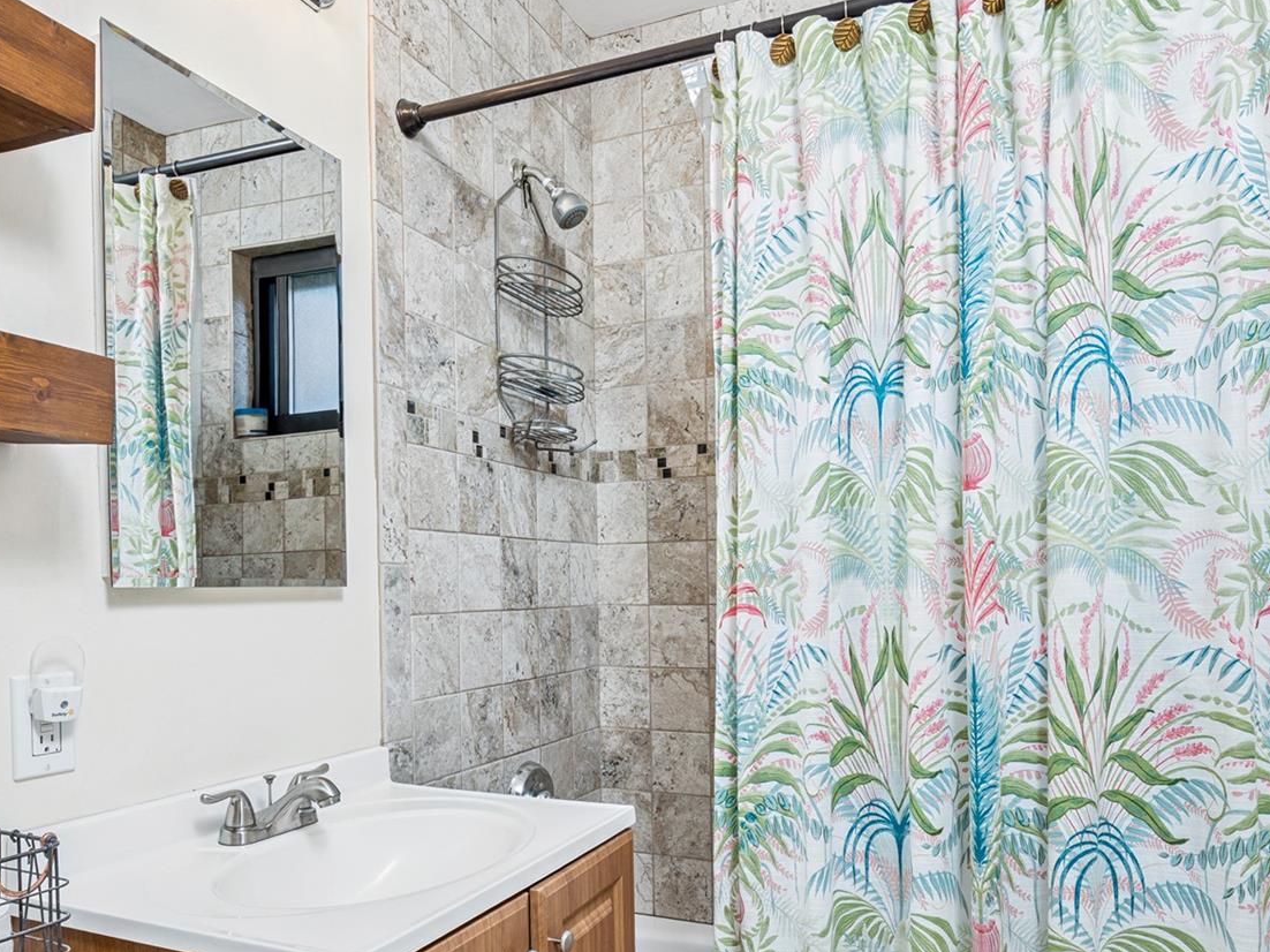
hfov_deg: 69.4
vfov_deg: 52.9
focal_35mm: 25
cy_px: 689
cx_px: 613
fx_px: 917
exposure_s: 1/15
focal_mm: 14
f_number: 11
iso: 200
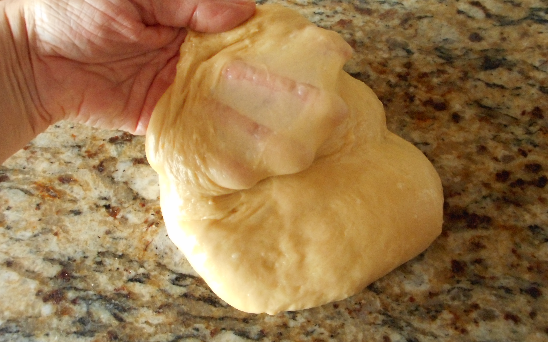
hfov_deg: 52.7
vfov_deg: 34.4
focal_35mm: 37
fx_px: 553
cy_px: 144
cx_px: 269
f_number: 4.2
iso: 560
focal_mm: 6
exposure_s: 1/8
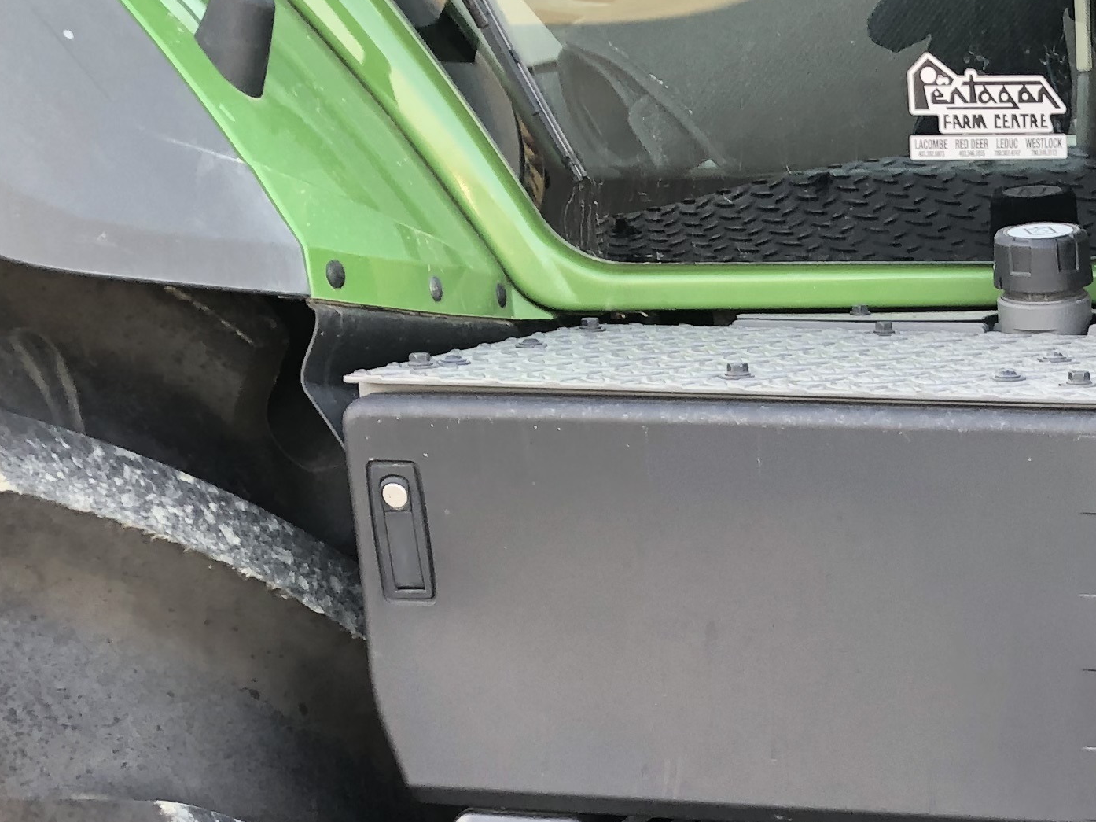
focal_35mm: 81
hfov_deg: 22.9
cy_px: 865
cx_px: 1164
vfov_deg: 17.7
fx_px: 2564
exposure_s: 1/120
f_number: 1.8
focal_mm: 3.99
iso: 64
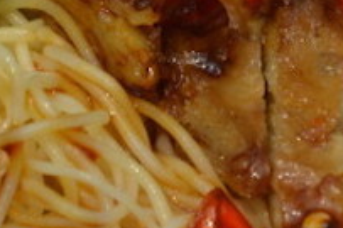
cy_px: -120
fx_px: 6883
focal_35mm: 723
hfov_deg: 2.9
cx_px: 282
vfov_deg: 1.9
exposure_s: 1/320
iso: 100
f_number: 9
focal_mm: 98
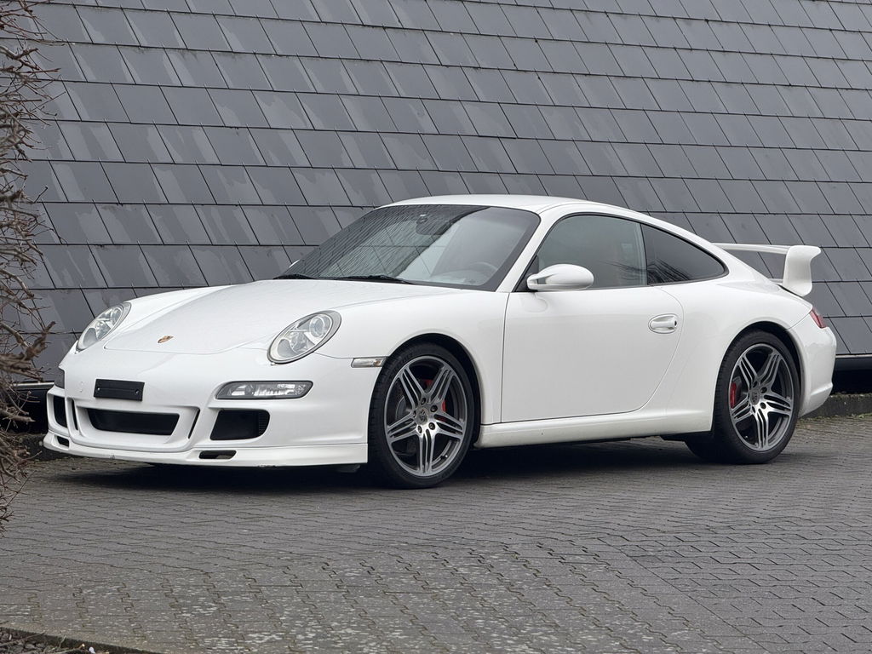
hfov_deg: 16.4
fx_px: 3023
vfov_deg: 12.3
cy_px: 327
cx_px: 436
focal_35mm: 120
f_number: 2.8
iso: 50
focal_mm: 15.66
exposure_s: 1/267
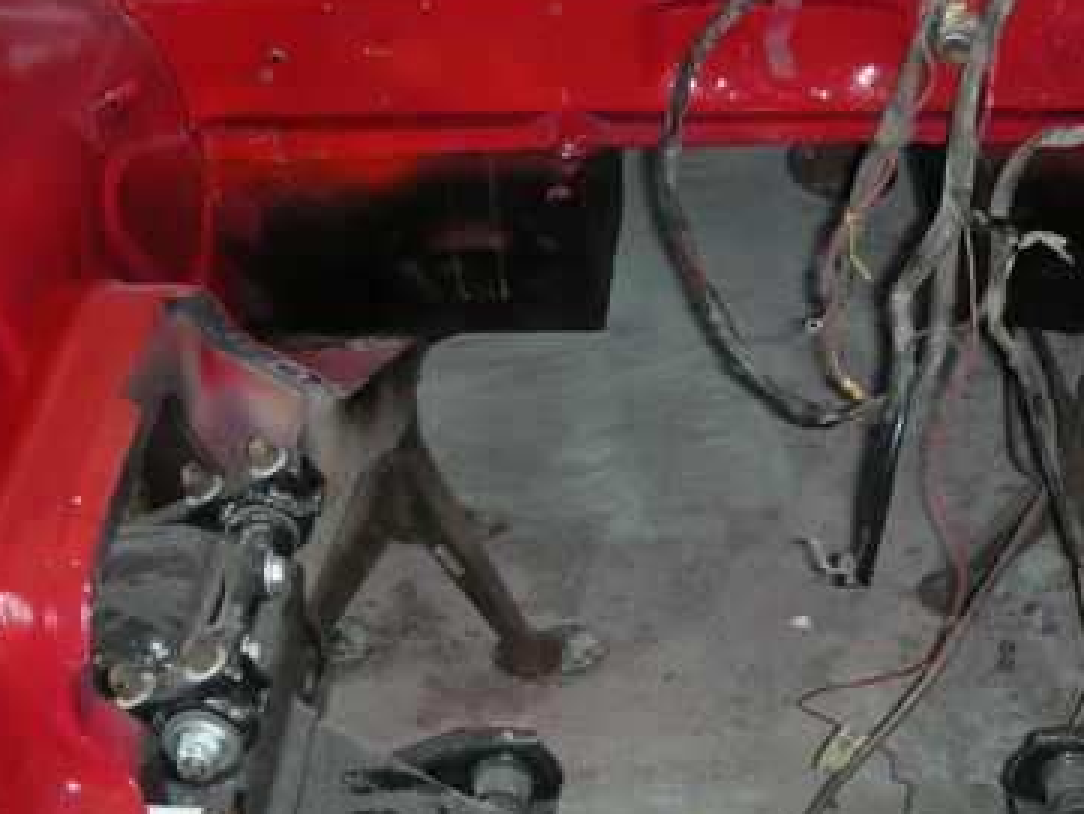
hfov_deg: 31.0
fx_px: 1942
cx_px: 706
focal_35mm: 62
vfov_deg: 23.5
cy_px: 592
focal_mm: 5.8
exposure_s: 1/60
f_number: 2.8
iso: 64
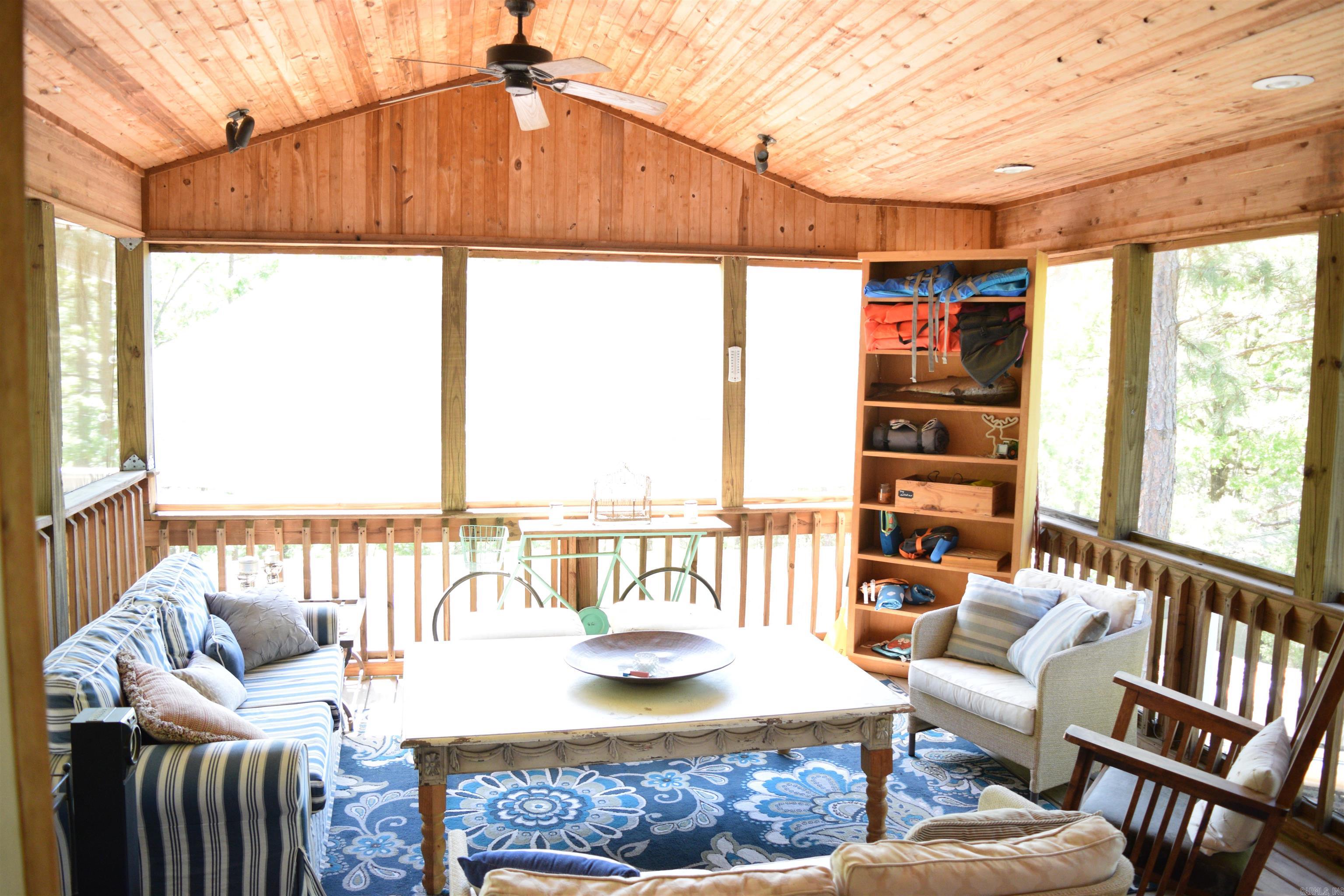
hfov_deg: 67.4
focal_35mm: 27
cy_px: 448
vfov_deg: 47.9
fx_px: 1008
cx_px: 672
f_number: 3.5
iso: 800
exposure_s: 1/80
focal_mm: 18
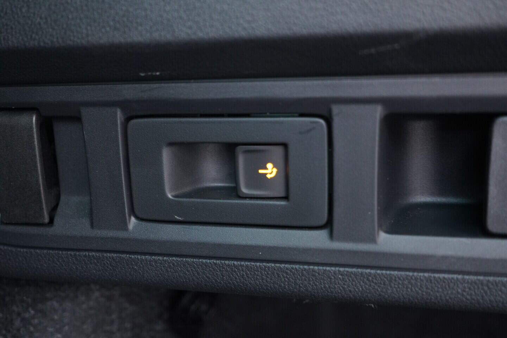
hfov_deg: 53.1
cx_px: 254
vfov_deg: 36.9
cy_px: 169
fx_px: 507
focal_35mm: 36
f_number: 2.8
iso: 1000
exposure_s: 1/40
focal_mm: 24
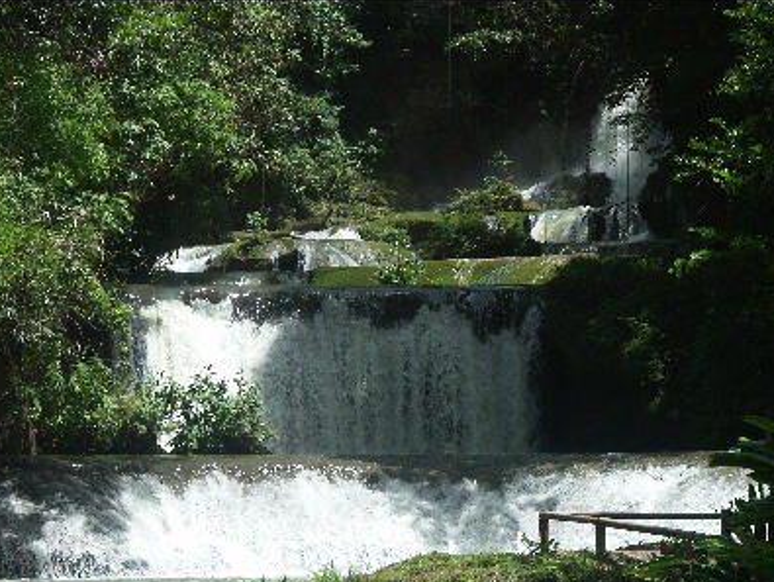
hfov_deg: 13.1
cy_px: 390
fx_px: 3379
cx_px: 418
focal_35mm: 151
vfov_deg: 9.8
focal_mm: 27.87
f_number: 6.3
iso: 100
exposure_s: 1/500
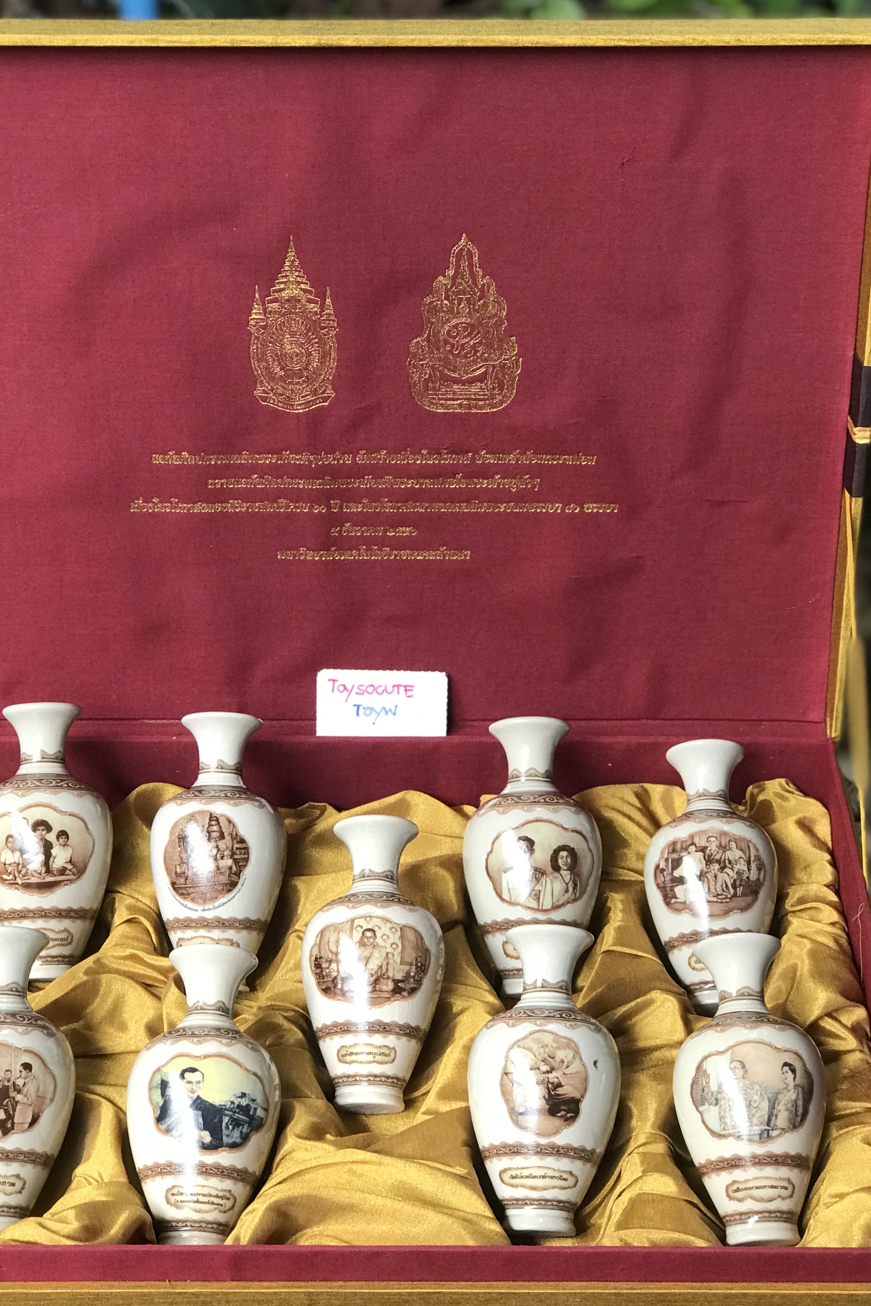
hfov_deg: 19.5
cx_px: 397
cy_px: 699
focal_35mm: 70
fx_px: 2540
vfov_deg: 28.8
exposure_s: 1/50
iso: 50
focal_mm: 6.6
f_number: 2.8
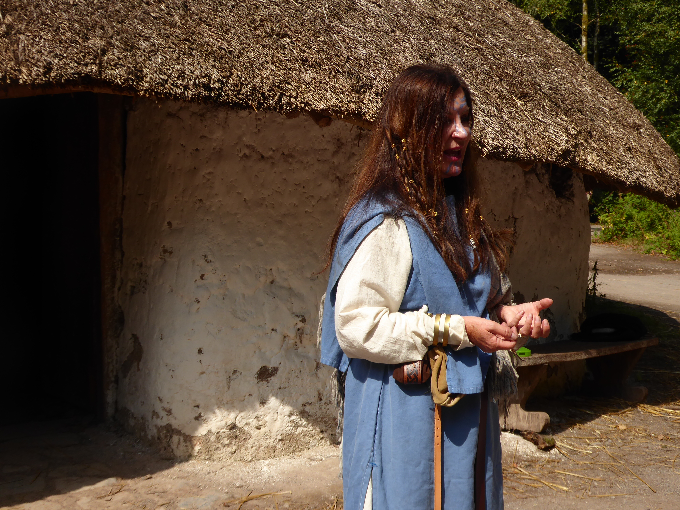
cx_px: 340
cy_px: 255
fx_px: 982
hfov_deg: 38.2
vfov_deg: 29.1
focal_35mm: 50
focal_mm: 9
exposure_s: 1/640
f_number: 4.1
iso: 80
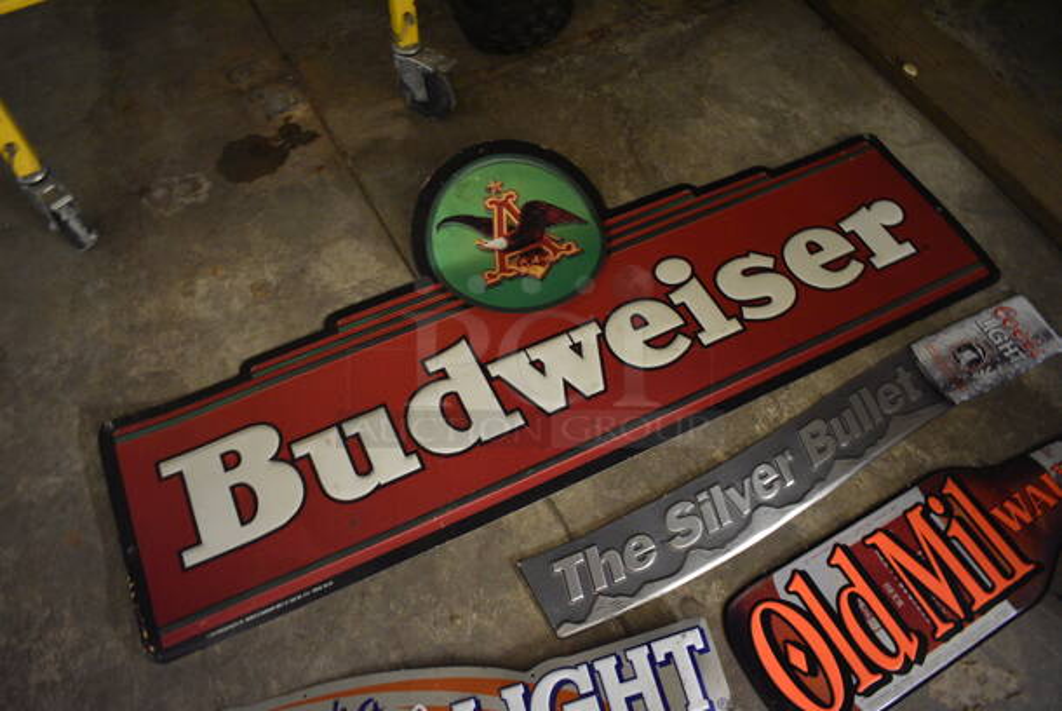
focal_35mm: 27
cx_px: 531
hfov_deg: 67.3
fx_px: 797
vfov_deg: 48.0
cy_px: 356
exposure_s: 1/25
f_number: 3.5
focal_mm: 18
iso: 3200
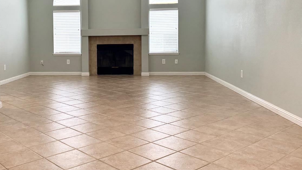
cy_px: 49
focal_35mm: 38
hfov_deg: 52.0
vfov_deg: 30.8
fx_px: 304
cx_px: 108
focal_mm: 5.96
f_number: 1.6
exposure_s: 1/120
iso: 200
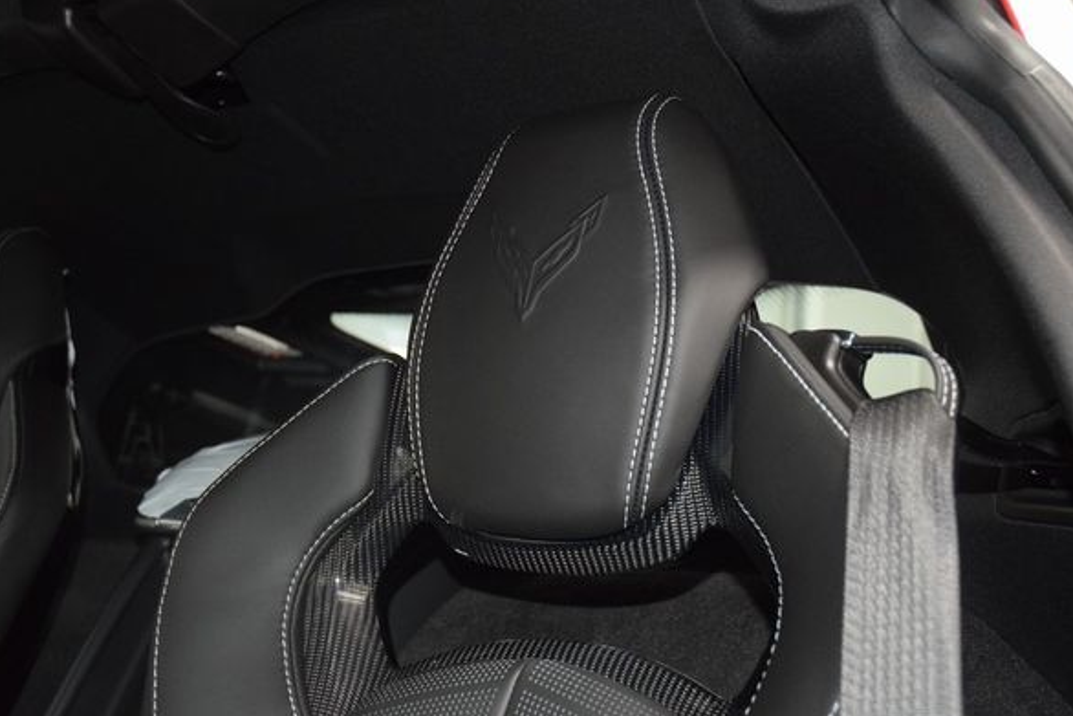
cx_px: 564
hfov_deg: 41.5
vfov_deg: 28.3
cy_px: 362
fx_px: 1417
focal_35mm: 48
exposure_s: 1/40
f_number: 3.8
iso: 2200
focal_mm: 29
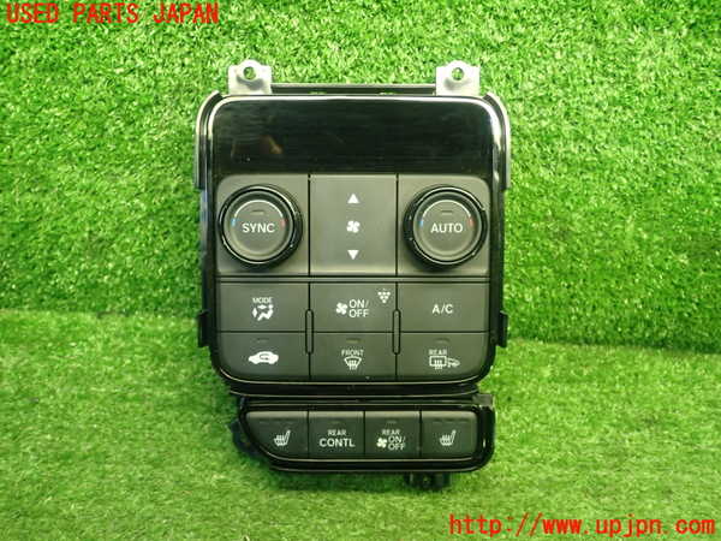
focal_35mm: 32
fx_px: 667
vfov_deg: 44.2
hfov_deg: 56.8
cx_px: 360
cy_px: 270
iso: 400
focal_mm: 5.79
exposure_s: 1/30
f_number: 2.4
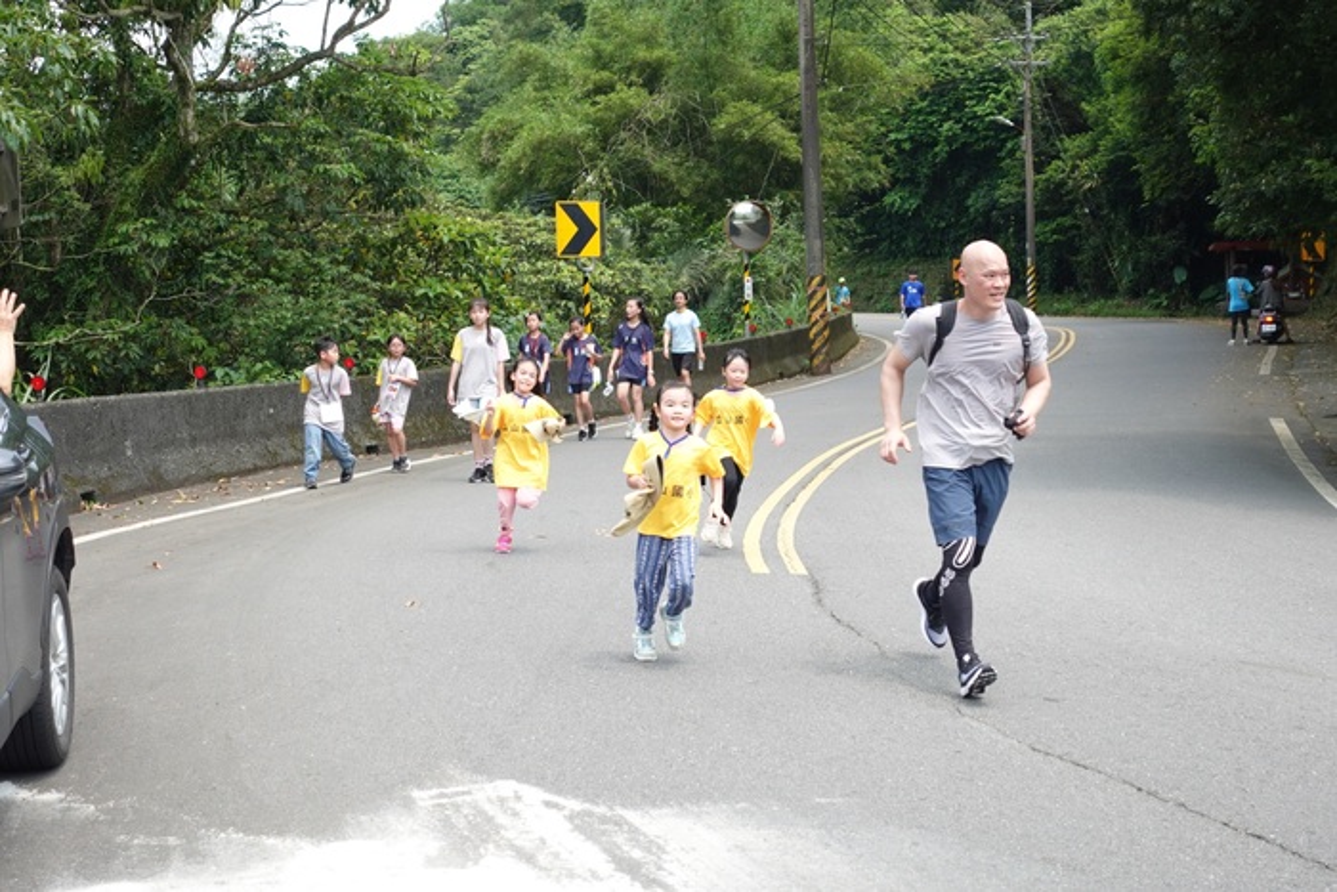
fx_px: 2080
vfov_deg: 24.2
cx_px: 668
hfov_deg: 35.6
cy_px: 446
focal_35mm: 56
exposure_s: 1/400
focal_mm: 20.9
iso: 125
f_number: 3.2
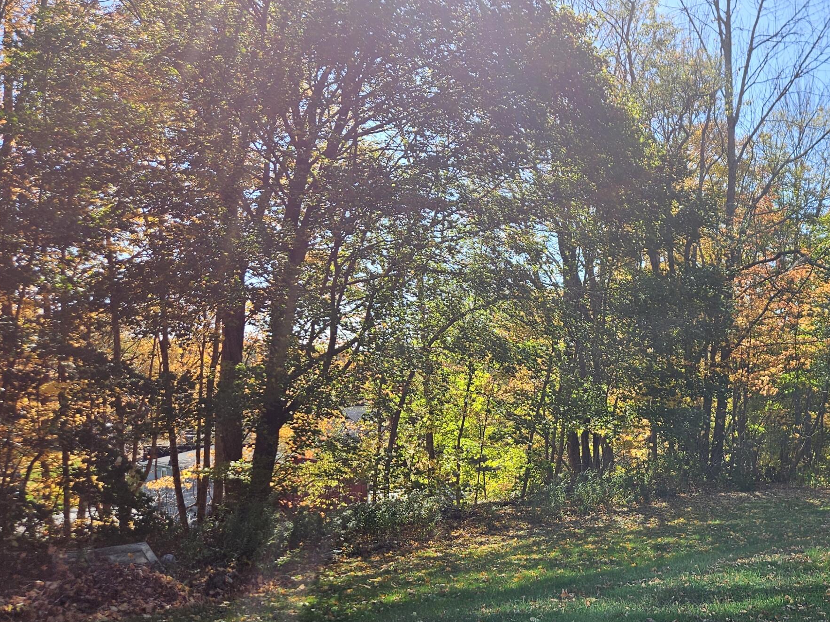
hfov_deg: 45.2
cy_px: 408
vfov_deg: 36.5
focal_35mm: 39
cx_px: 674
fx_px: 935
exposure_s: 1/788
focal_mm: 5.4
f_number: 1.8
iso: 25
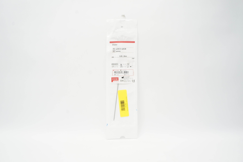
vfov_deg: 47.8
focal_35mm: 27
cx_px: 122
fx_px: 182
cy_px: 81
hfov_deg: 67.4
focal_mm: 18
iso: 800
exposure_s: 1/25
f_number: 10
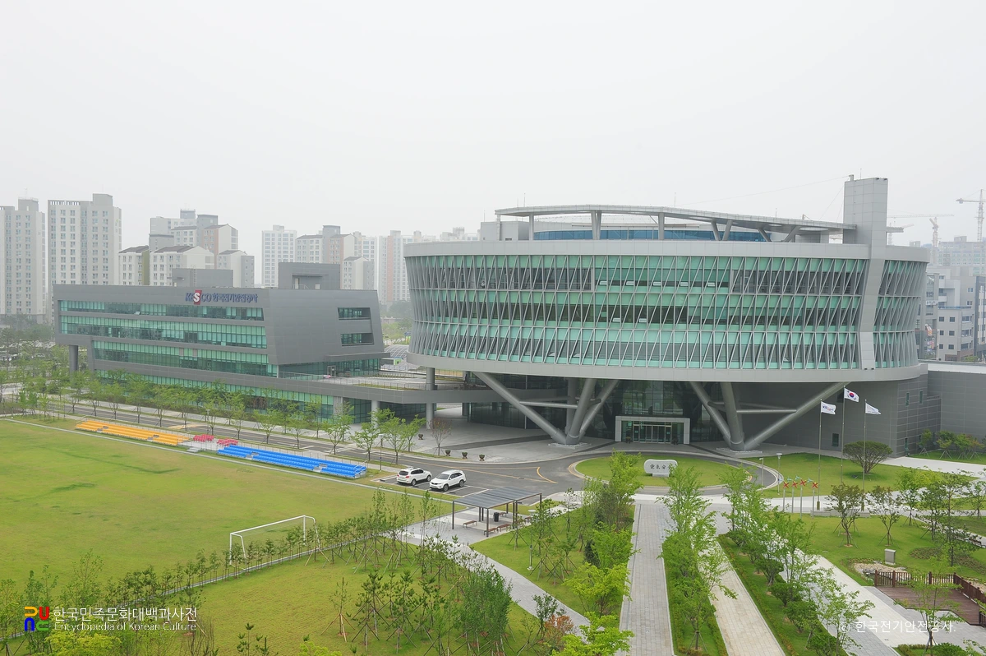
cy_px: 328
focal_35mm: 35
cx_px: 493
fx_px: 958
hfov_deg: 54.5
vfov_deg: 37.8
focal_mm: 35
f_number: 9
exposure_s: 1/320
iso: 320
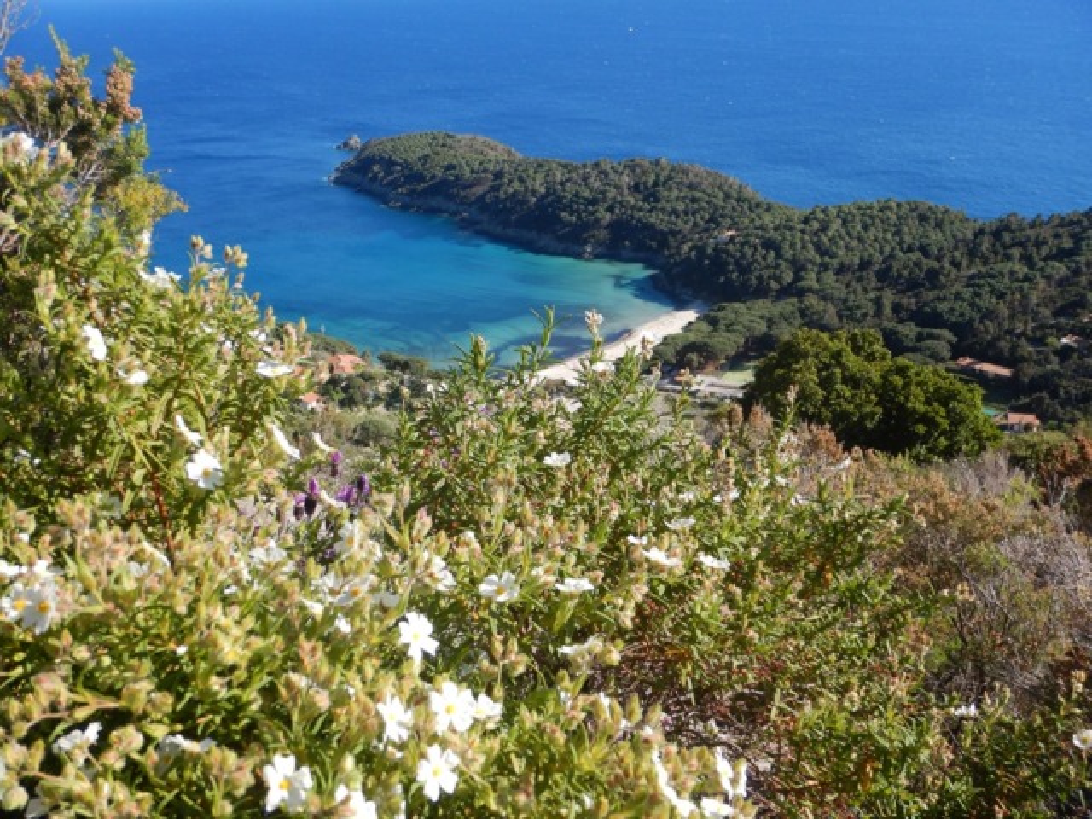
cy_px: 410
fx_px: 1167
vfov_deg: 38.7
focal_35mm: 37
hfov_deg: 50.1
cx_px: 546
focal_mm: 6.6
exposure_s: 1/500
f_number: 4.2
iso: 125
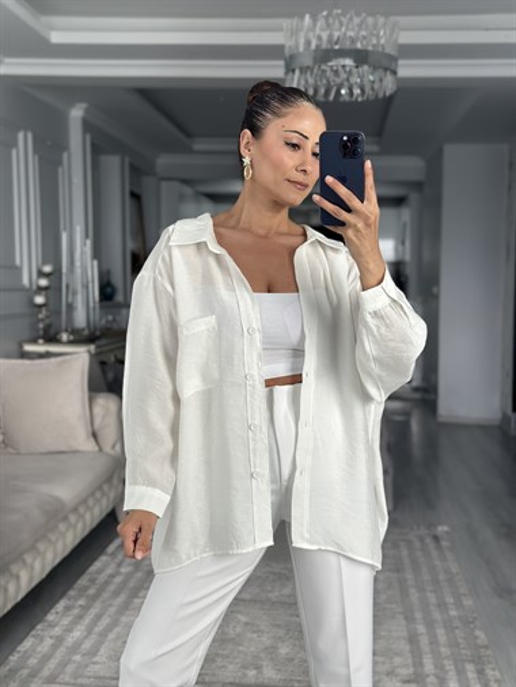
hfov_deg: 30.3
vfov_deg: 39.6
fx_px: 953
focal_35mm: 48
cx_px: 258
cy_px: 344
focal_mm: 6.86
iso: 125
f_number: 1.78
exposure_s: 1/121
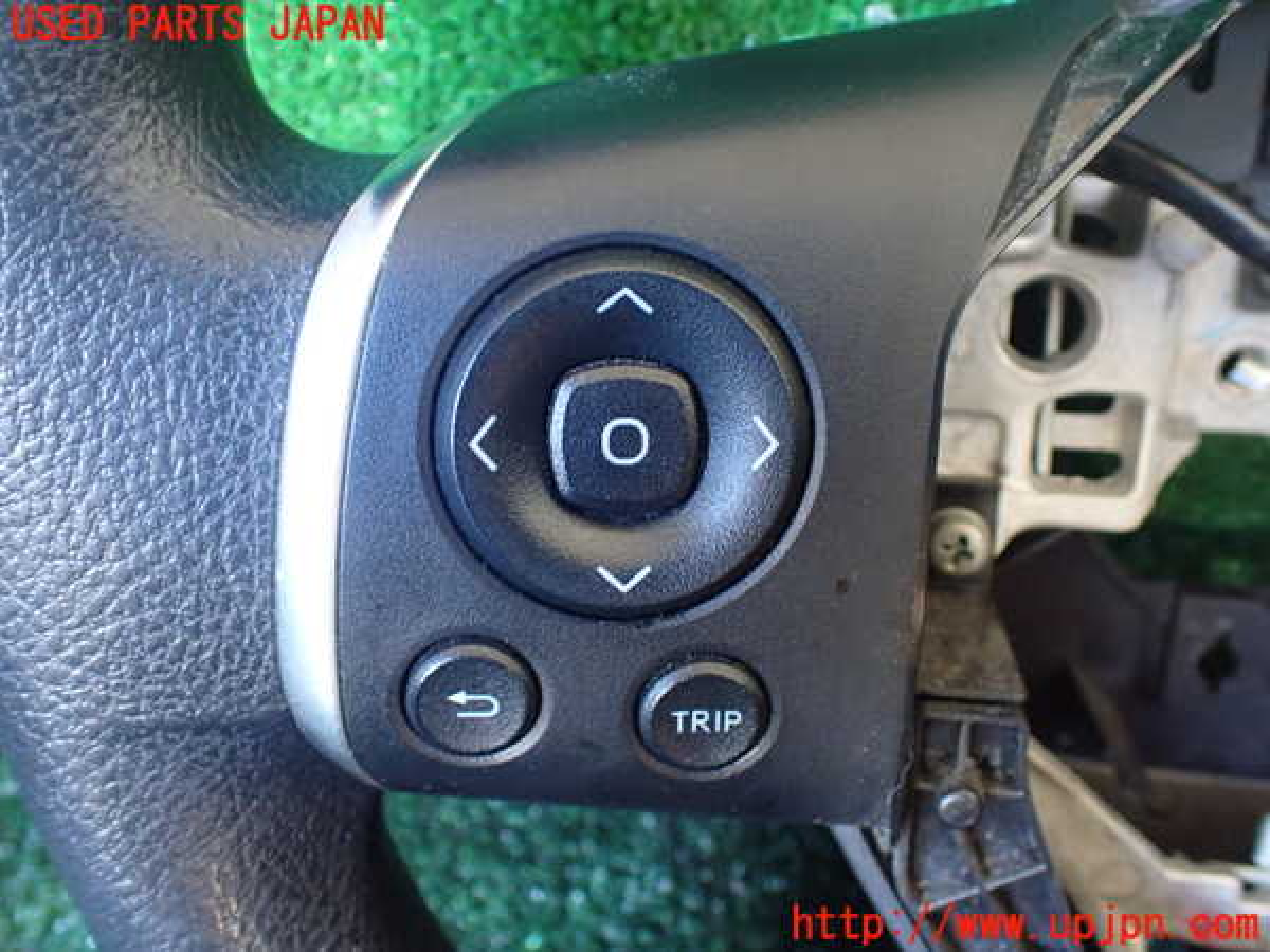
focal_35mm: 30
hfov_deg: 60.0
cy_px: 476
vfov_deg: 46.8
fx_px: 1101
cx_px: 635
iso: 800
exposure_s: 1/30
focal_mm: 5.4
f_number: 2.3
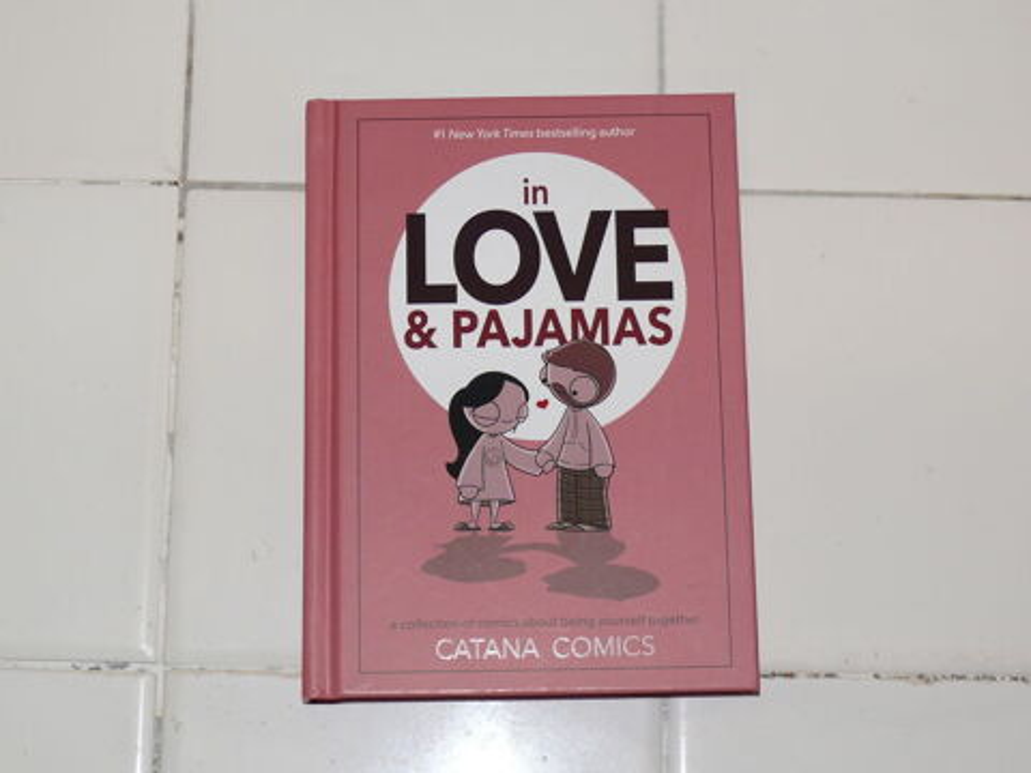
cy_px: 386
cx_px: 516
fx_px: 2234
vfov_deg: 19.6
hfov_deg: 26.0
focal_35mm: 75
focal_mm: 12.6
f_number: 3.2
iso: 100
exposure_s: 1/30
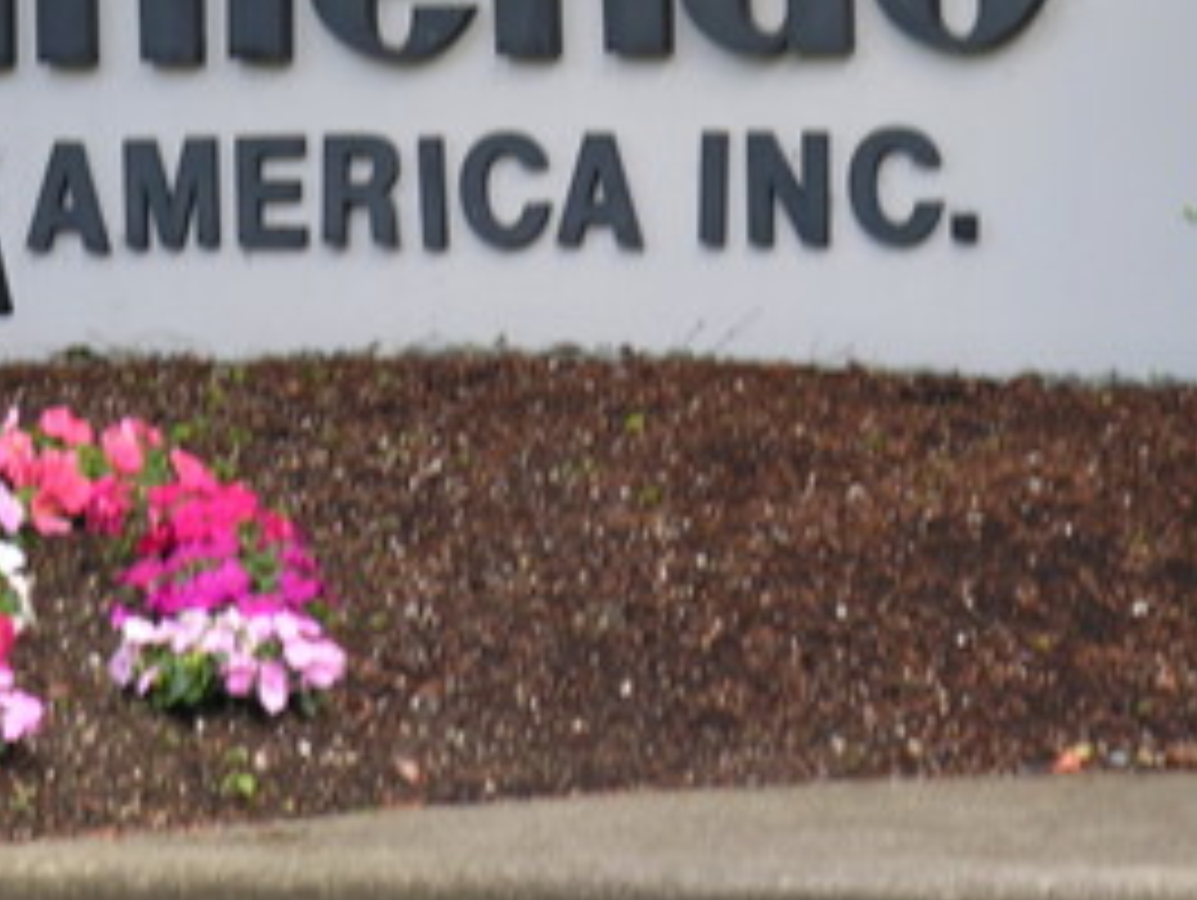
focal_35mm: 421
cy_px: -126
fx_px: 14571
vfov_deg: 3.5
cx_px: 446
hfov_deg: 4.7
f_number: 4
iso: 50
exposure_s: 1/60.3
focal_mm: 44.5
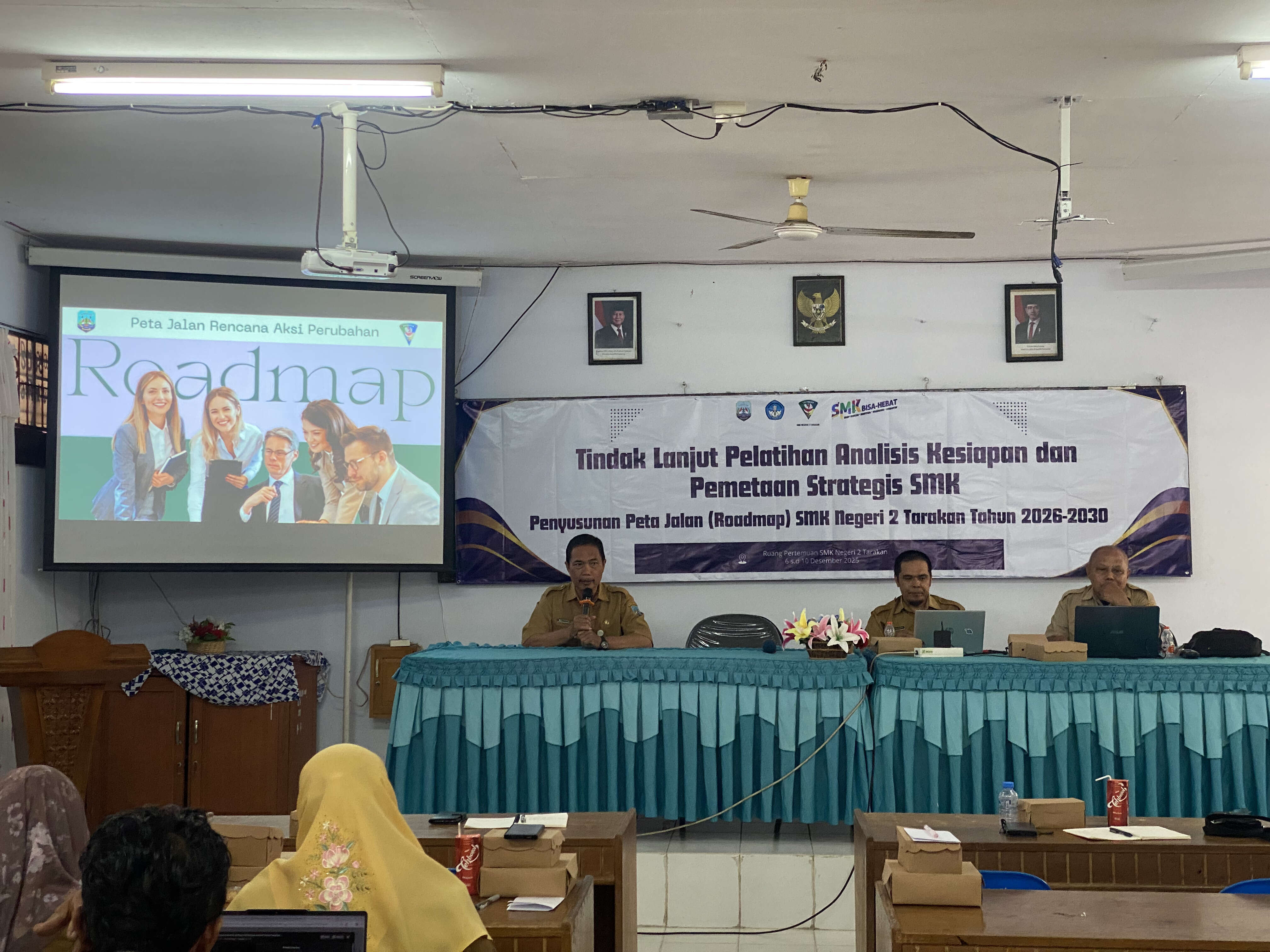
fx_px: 1908
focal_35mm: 52
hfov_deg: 36.8
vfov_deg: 28.0
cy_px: 476
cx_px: 635
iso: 125
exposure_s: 1/50
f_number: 2
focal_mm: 6
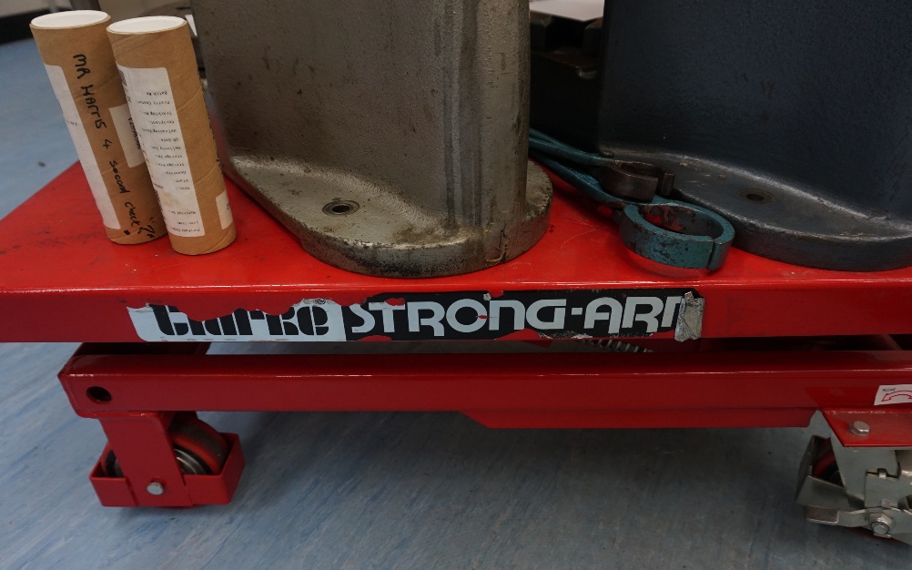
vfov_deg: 49.3
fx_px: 621
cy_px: 296
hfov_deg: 72.6
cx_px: 458
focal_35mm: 25
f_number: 4
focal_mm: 16
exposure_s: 1/160
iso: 640
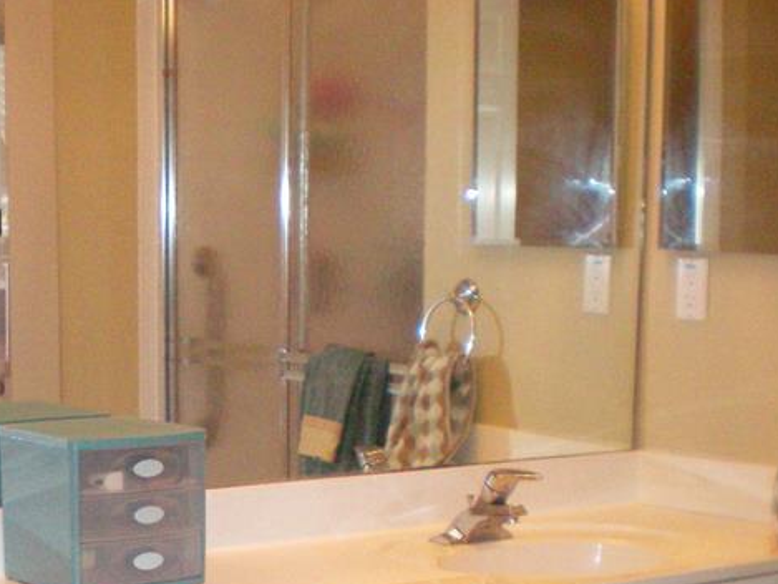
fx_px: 1866
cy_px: 609
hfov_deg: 23.4
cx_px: 231
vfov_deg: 17.3
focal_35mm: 83
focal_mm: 6.3
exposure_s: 1/60
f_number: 3.1
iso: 400
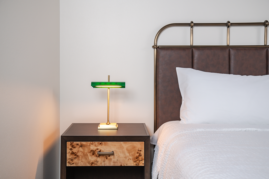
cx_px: 134
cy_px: 90
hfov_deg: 49.6
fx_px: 291
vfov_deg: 34.2
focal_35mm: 39
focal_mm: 39
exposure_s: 1/80
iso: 250
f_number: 4
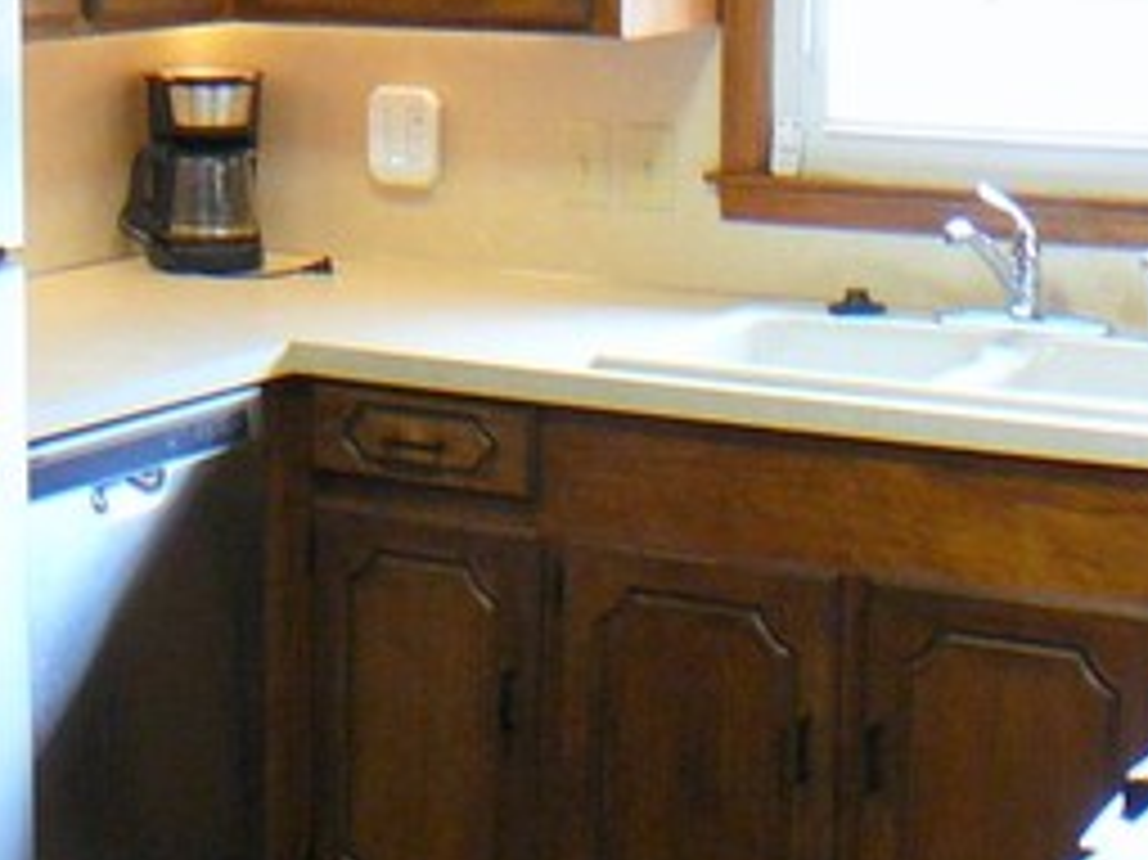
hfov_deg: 22.3
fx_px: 2917
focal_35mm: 88
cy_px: 513
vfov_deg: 16.8
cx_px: 500
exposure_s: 1/8
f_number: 2.8
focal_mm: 5.2
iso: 200
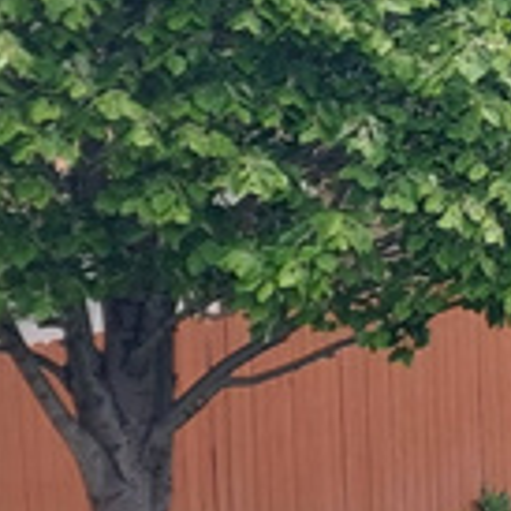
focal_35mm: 158
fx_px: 2639
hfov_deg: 10.2
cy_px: 104
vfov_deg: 11.0
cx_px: 1007
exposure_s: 1/871
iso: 40
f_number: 1.8
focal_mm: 5.23
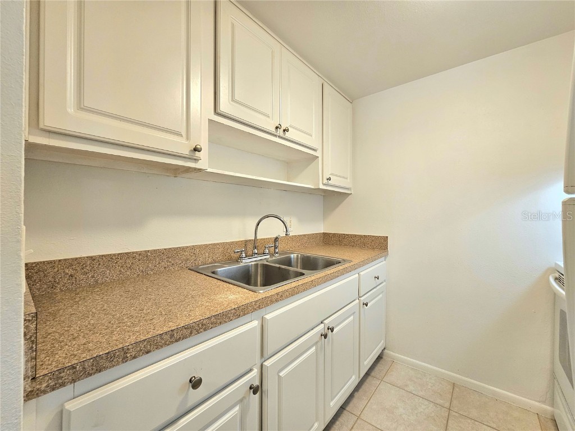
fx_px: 216
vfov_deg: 89.9
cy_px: 216
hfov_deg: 106.2
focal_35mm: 13
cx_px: 288
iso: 125
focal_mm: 2.2
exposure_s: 1/60.2
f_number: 2.2
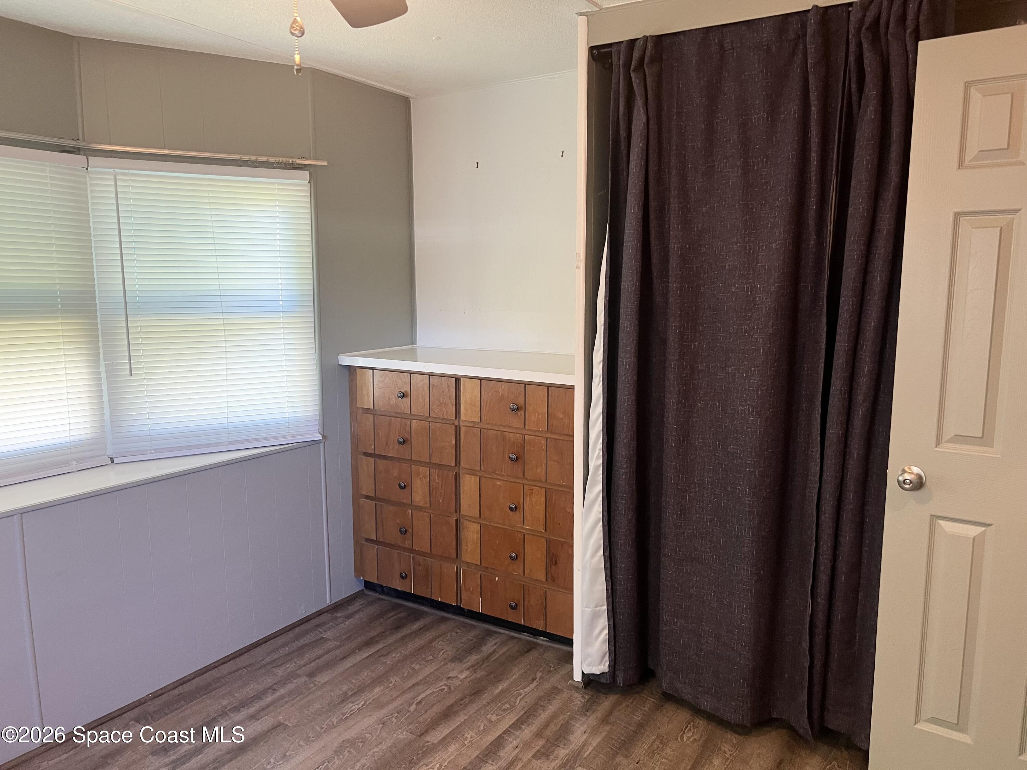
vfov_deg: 53.1
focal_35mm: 26
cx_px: 514
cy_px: 385
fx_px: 771
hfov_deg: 67.3
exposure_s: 1/60
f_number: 1.5
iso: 250
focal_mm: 5.7
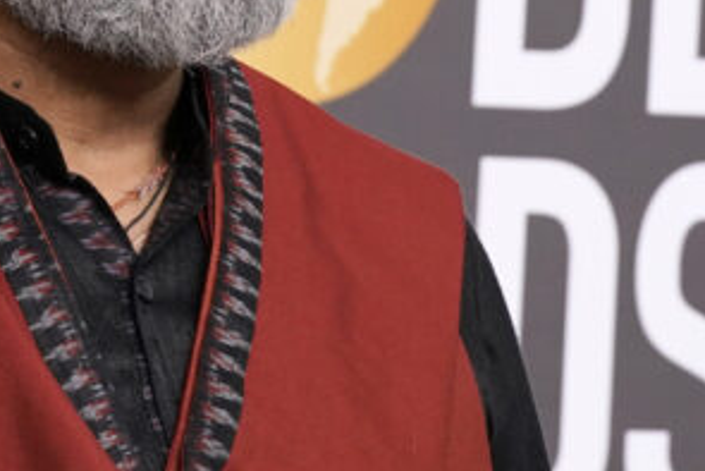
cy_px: -81
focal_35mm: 502
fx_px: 9835
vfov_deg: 2.7
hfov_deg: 4.1
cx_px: 229
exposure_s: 1/640
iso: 1600
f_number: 8
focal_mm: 129
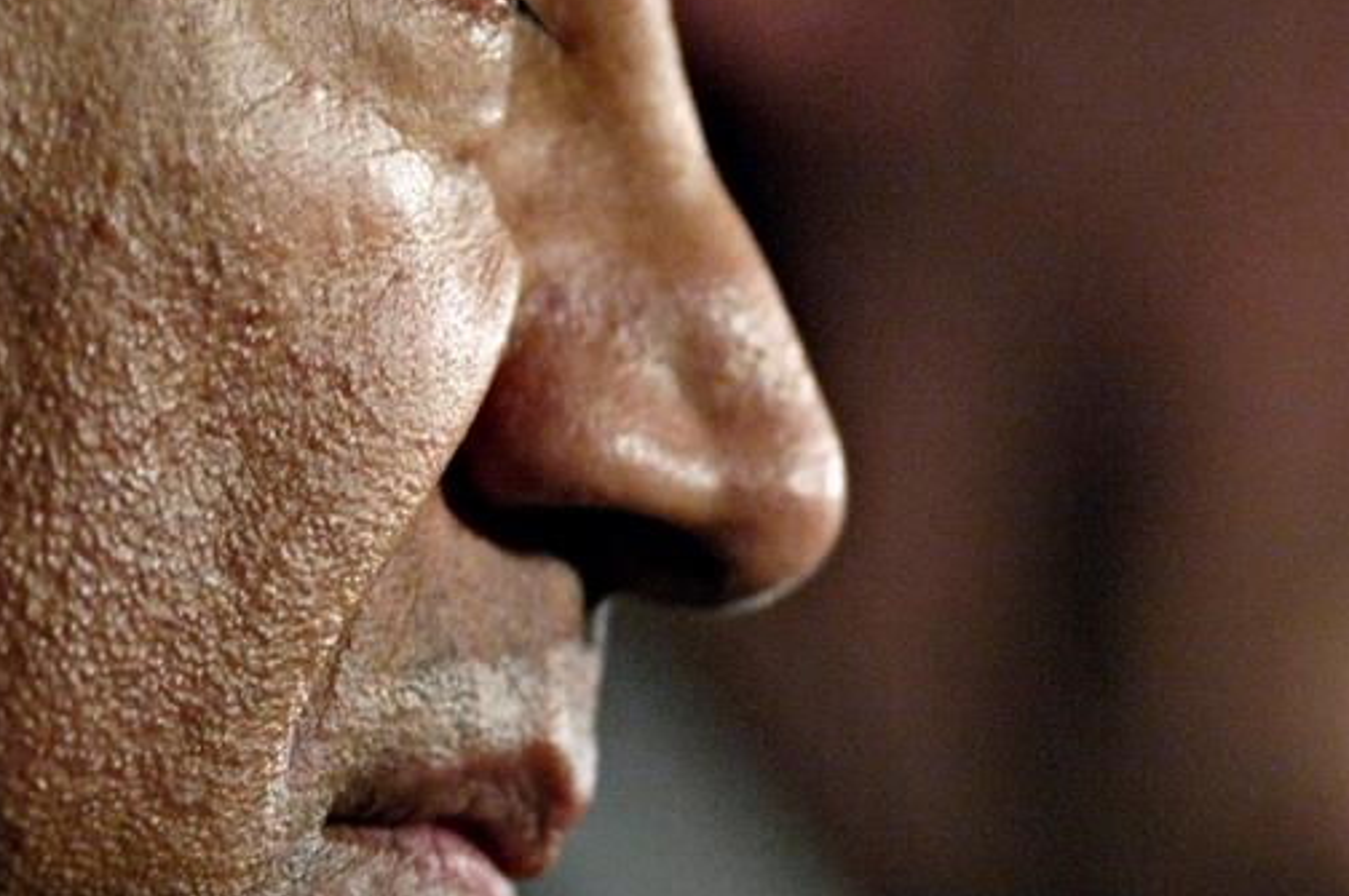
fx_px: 34216
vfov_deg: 1.5
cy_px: 353
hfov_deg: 2.3
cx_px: 886
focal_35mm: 914
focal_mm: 300
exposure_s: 1/250
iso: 800
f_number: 2.8
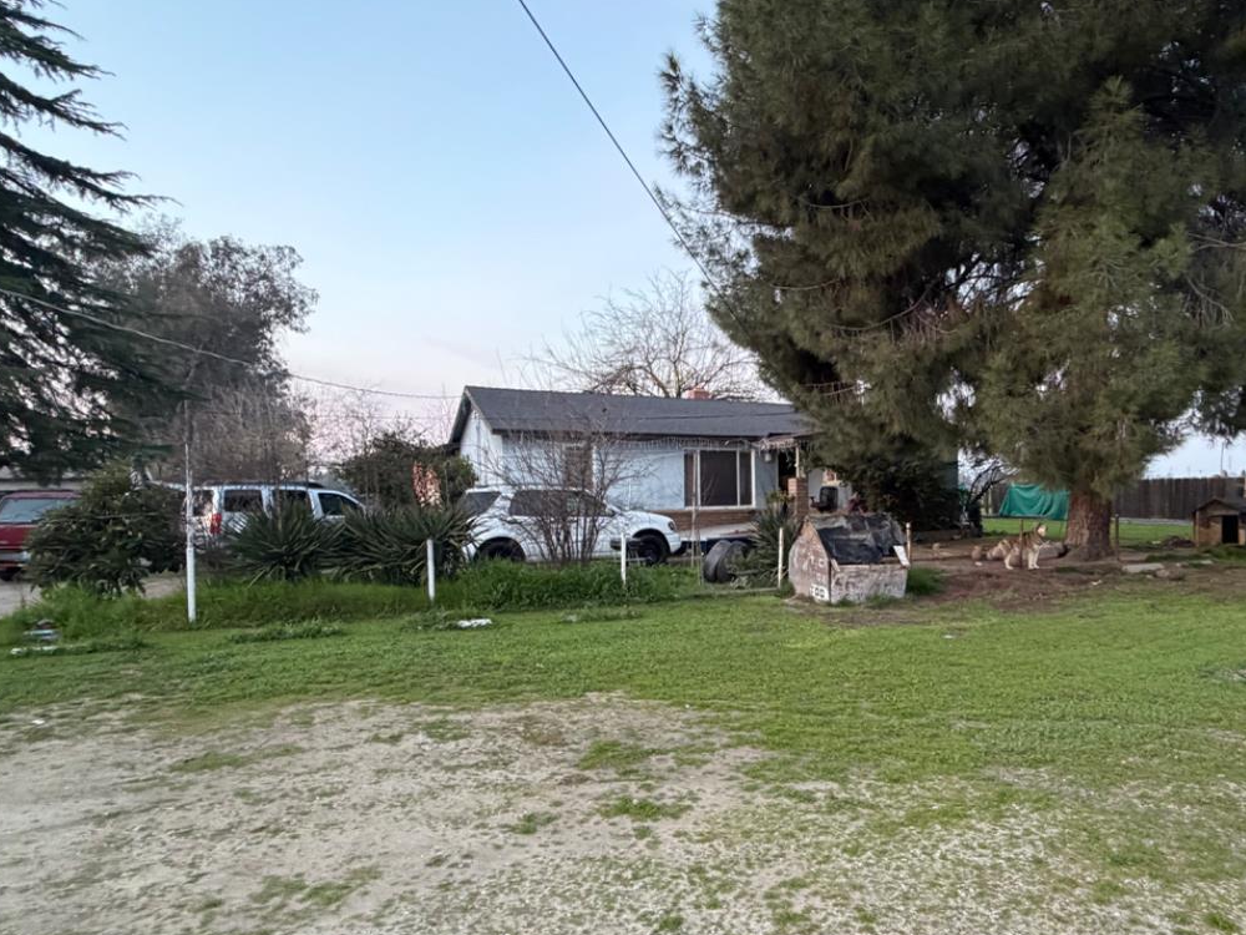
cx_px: 758
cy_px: 493
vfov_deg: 63.4
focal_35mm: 21
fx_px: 756
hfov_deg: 77.9
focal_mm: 2.22
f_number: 2.2
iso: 320
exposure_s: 1/75
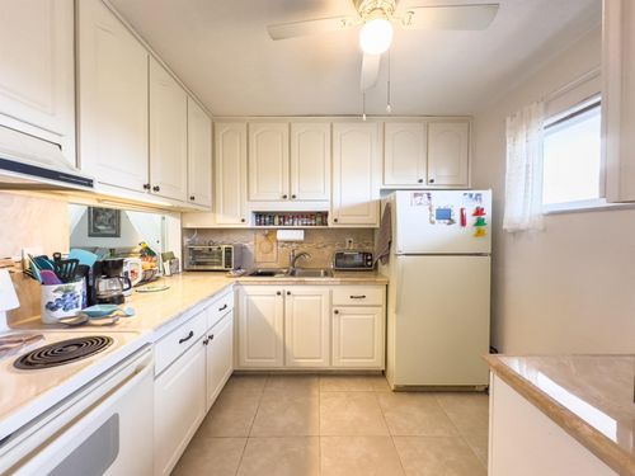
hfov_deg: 102.1
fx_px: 257
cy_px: 238
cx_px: 318
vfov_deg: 85.7
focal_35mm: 14
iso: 200
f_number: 2.2
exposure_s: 1/60
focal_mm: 2.22
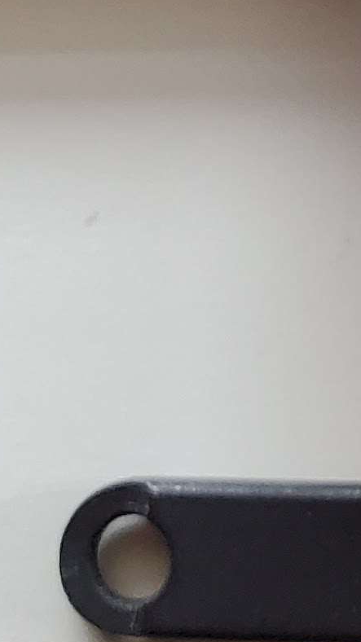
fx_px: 2469
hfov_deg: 7.8
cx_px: 838
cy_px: -363
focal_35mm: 145
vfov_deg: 13.8
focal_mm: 4.3
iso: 200
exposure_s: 1/60
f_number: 2.4
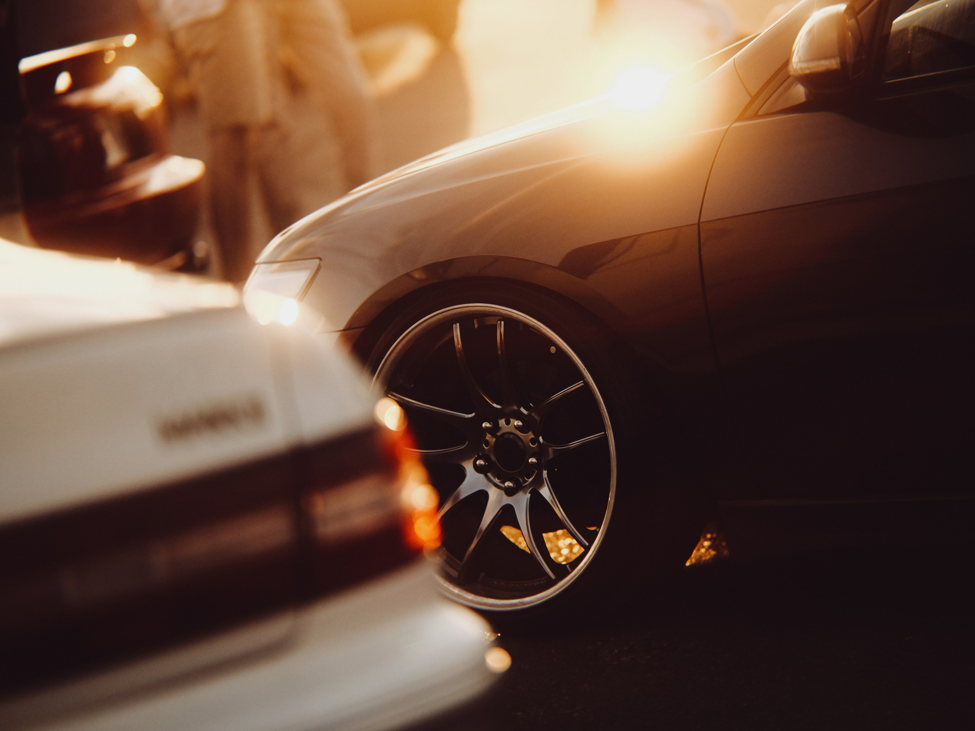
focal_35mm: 123
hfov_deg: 16.0
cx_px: 528
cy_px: 365
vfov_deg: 12.1
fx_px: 3465
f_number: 1.2
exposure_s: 1/4000
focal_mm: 75
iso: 320
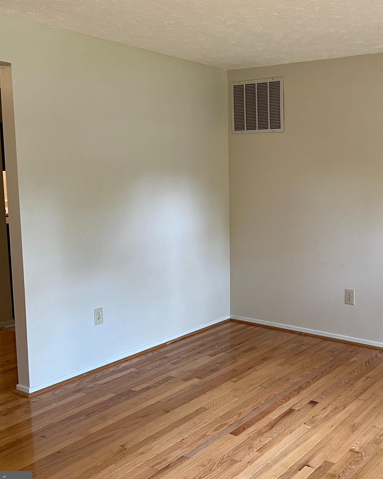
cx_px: 303
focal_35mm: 38
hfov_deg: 37.8
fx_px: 539
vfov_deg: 47.9
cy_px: 231
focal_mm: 5.7
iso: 125
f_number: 1.5
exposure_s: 1/60
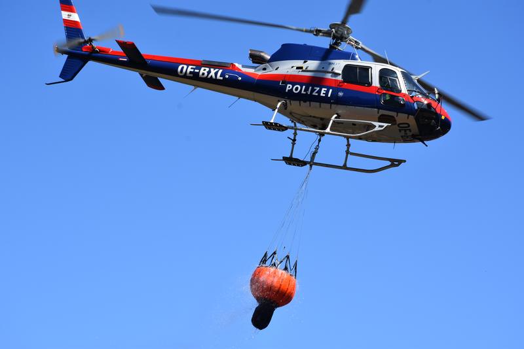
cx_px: 262
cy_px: 174
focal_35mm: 105
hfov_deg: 19.4
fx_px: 1529
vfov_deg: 13.1
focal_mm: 70
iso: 250
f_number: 11
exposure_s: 1/500
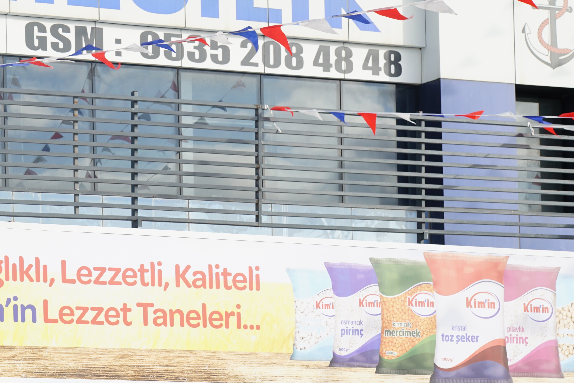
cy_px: 475
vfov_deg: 10.6
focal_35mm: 127
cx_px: -124
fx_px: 2025
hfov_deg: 15.5
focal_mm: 50
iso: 100
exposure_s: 1/125
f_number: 8
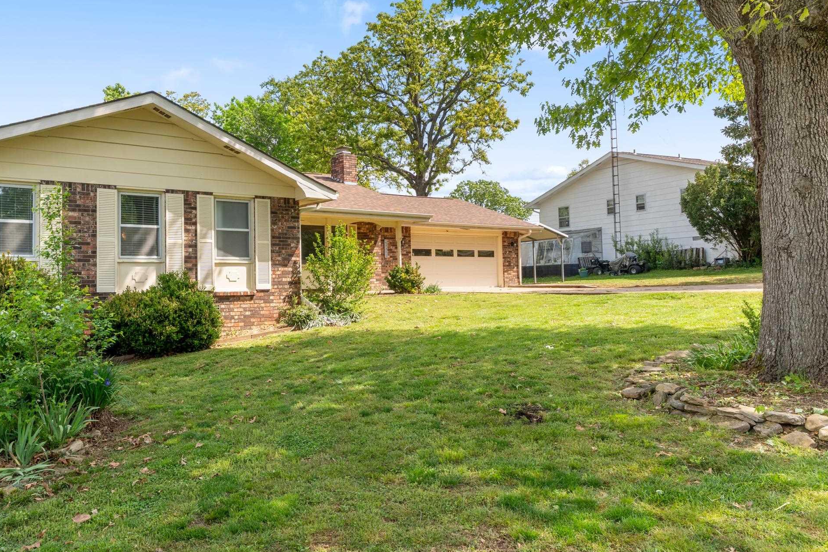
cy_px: 235
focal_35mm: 26
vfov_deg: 49.6
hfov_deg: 68.4
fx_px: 595
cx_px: 303
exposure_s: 1/80
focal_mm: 13.1
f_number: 9
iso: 200
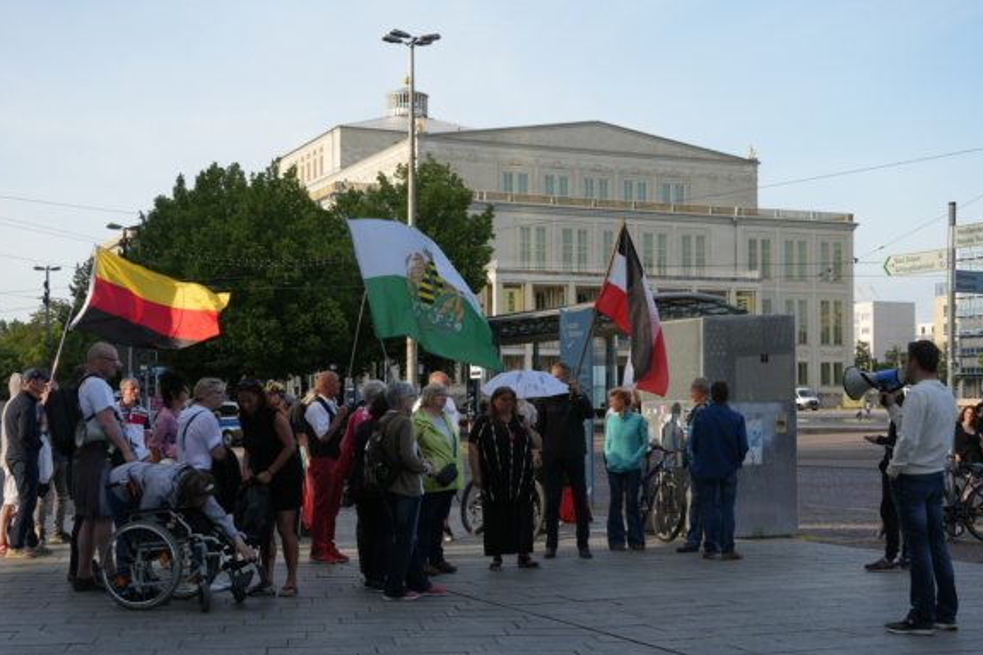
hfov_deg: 38.9
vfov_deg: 26.4
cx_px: 496
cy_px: 367
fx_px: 1392
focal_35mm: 51
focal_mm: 42
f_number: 5.6
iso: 100
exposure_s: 1/200
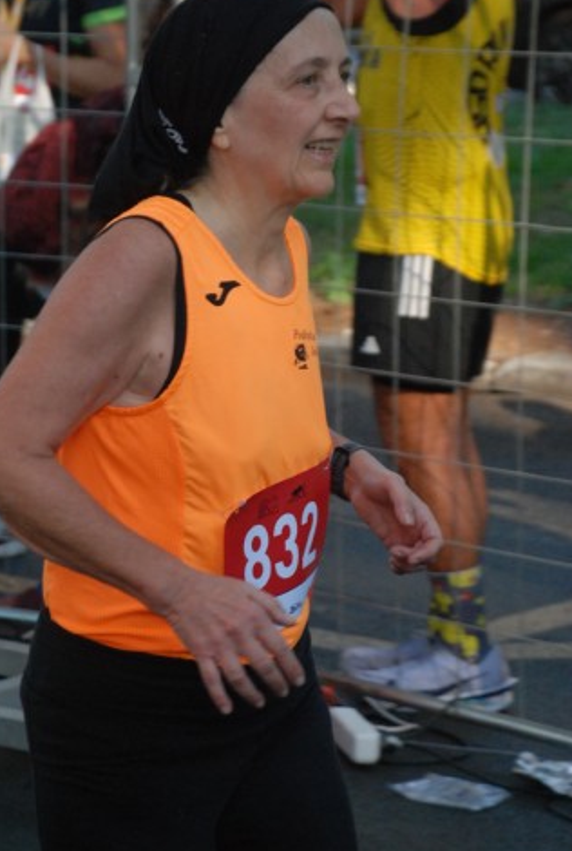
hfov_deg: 10.3
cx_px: 213
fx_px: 3175
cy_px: 371
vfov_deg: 15.3
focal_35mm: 134
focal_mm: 70
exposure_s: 1/400
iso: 1000
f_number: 5.6
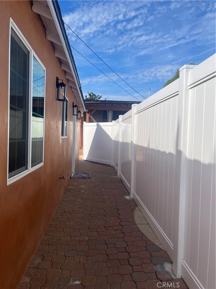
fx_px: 216
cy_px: 144
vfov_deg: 67.3
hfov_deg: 53.1
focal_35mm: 26
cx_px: 108
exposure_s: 1/4854
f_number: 1.6
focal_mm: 5.1
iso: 50
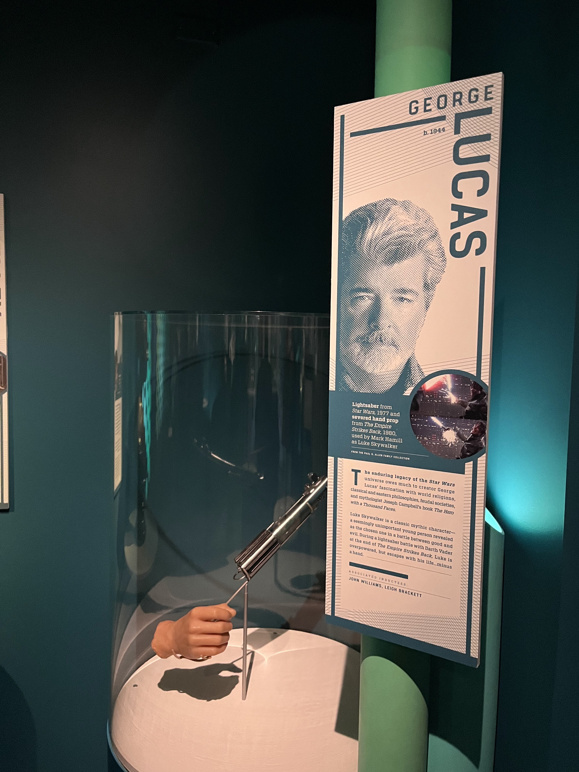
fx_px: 580
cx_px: 290
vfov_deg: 67.3
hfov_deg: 53.1
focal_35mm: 26
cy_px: 386
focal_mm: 5.1
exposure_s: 1/60
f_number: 1.6
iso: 500
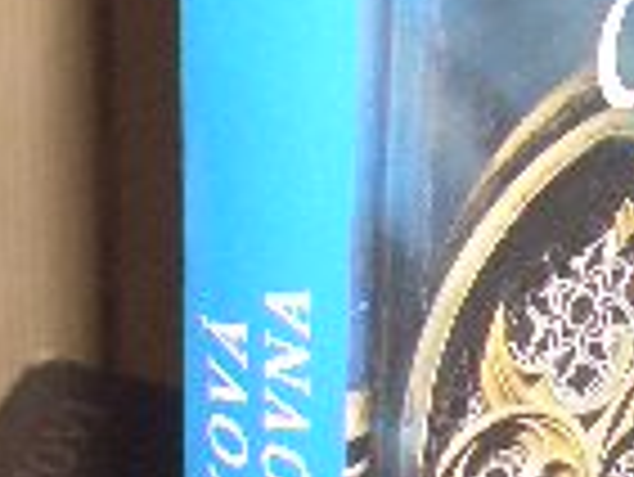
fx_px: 2915
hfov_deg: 12.0
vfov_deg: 9.3
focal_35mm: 159
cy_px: 288
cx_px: 841
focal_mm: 5.8
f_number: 2.6
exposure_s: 1/60
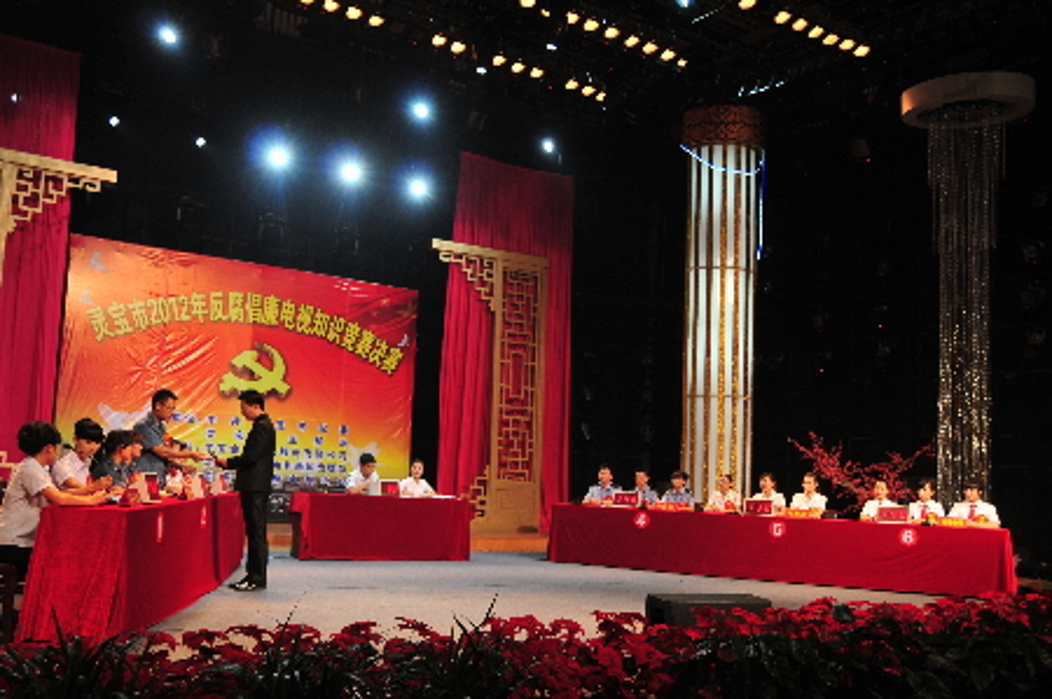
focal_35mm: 36
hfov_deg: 53.2
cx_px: 526
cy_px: 350
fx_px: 1051
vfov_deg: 36.8
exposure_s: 1/60
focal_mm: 24
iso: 320
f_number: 4
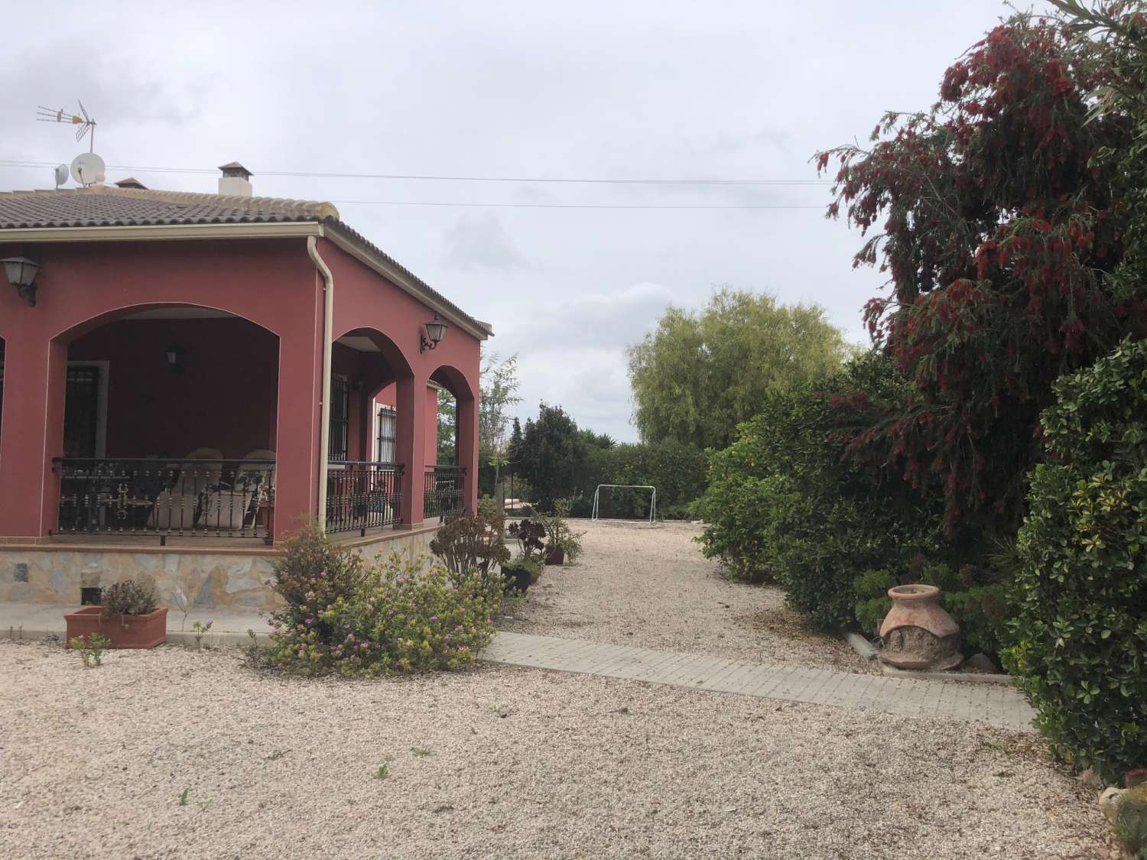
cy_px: 430
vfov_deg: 49.7
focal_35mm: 28
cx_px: 574
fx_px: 928
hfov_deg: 63.4
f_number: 1.8
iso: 20
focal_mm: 3.99
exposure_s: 1/1499
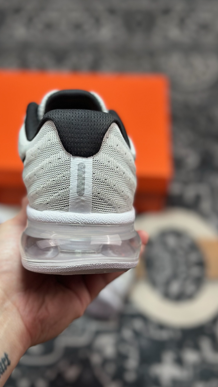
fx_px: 545
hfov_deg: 22.6
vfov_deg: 39.2
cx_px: 76
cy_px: 196
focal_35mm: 53
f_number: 1.78
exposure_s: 1/529
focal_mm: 6.86
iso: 80
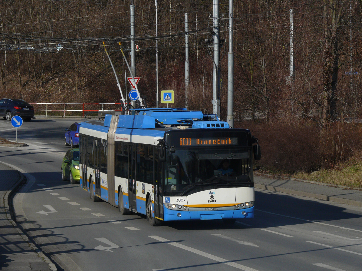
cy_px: 136
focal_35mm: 173
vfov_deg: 8.6
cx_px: 181
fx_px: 1809
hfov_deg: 11.4
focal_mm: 36.7
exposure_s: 1/400
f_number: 8
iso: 100
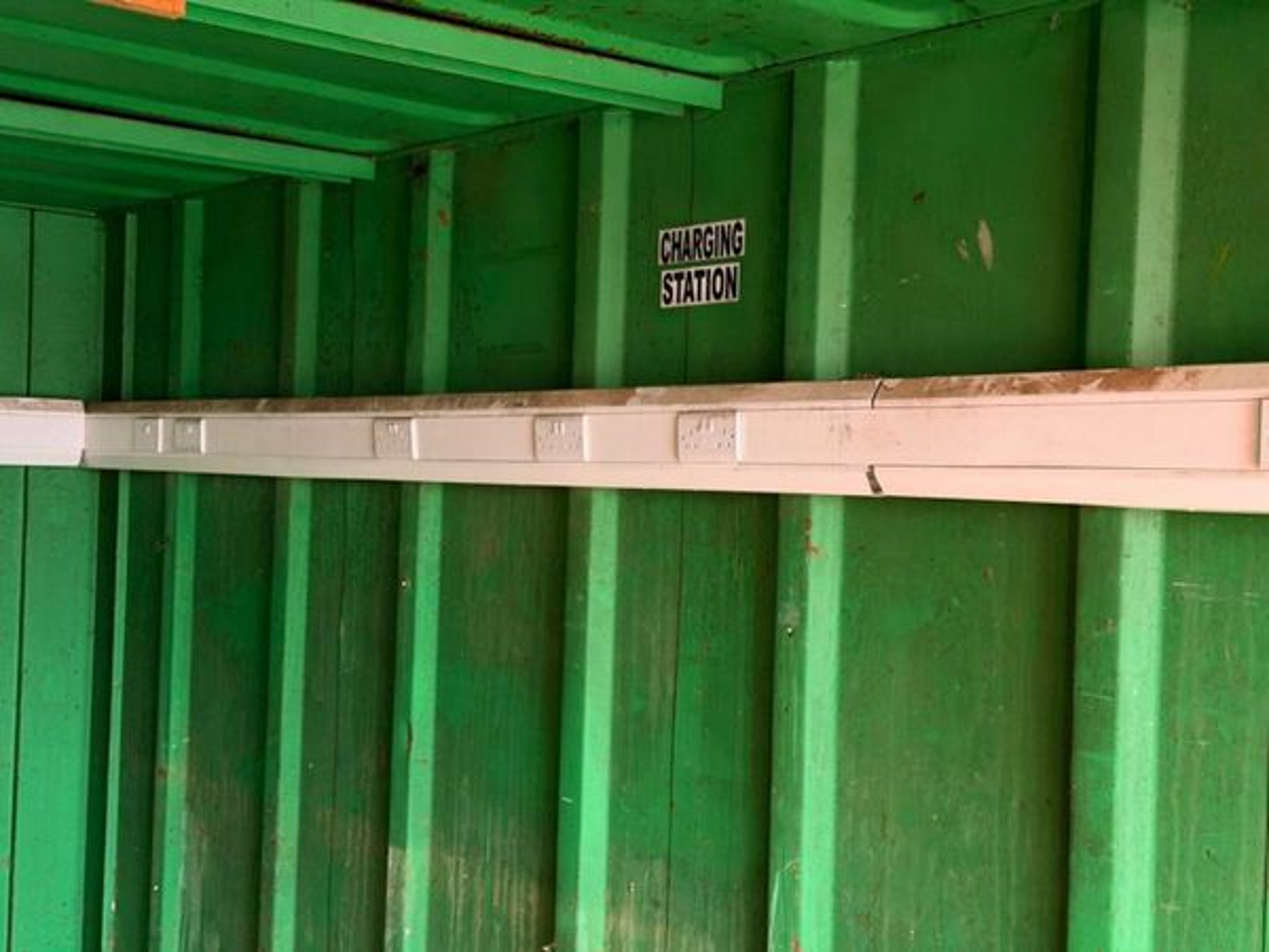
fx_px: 1760
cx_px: 634
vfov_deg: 30.3
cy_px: 476
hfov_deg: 39.7
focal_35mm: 48
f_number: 1.78
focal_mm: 6.76
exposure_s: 1/20
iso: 1000
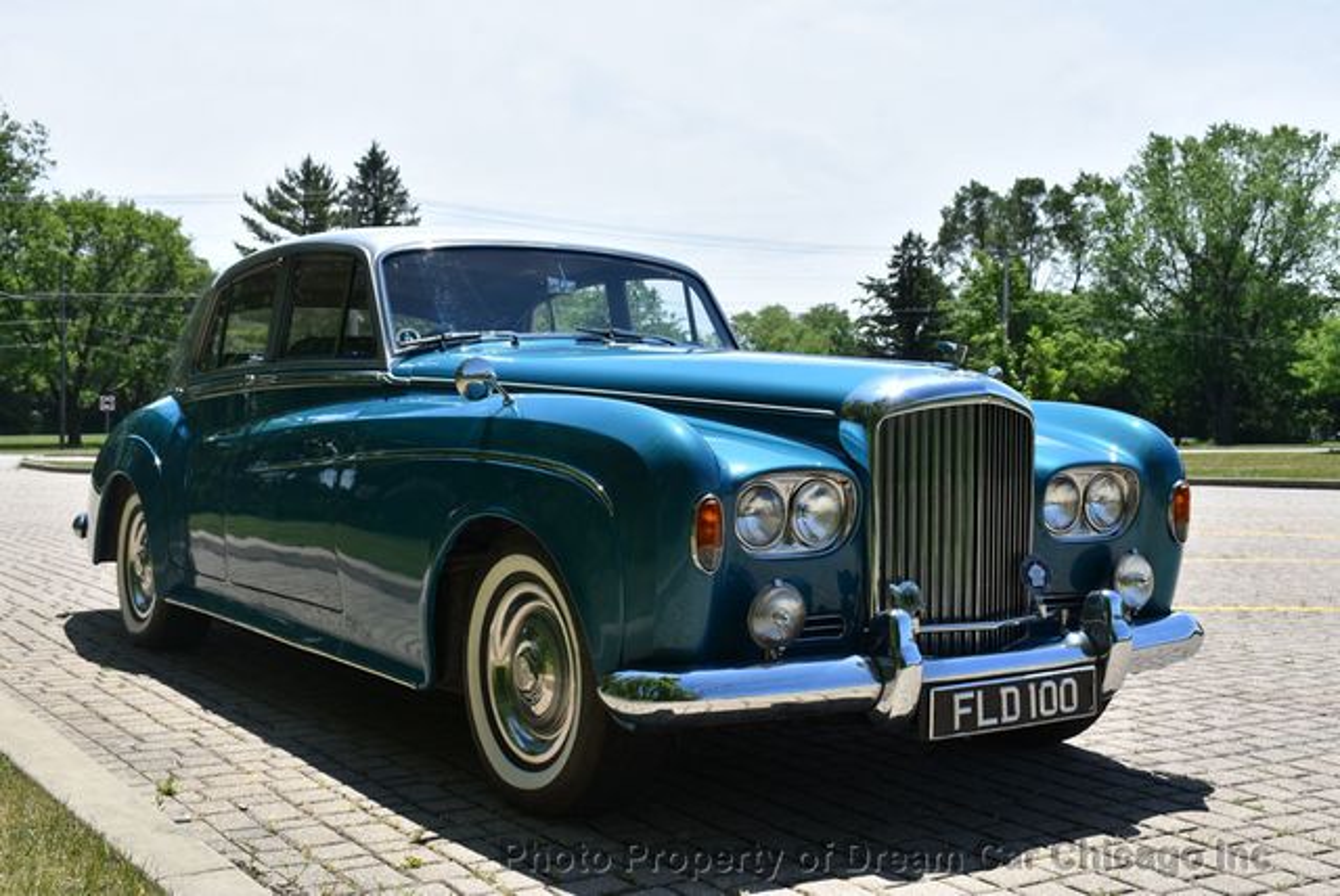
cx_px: 670
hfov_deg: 47.9
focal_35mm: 40
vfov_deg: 33.1
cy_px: 448
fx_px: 1509
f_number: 8
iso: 200
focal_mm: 27
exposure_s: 1/500
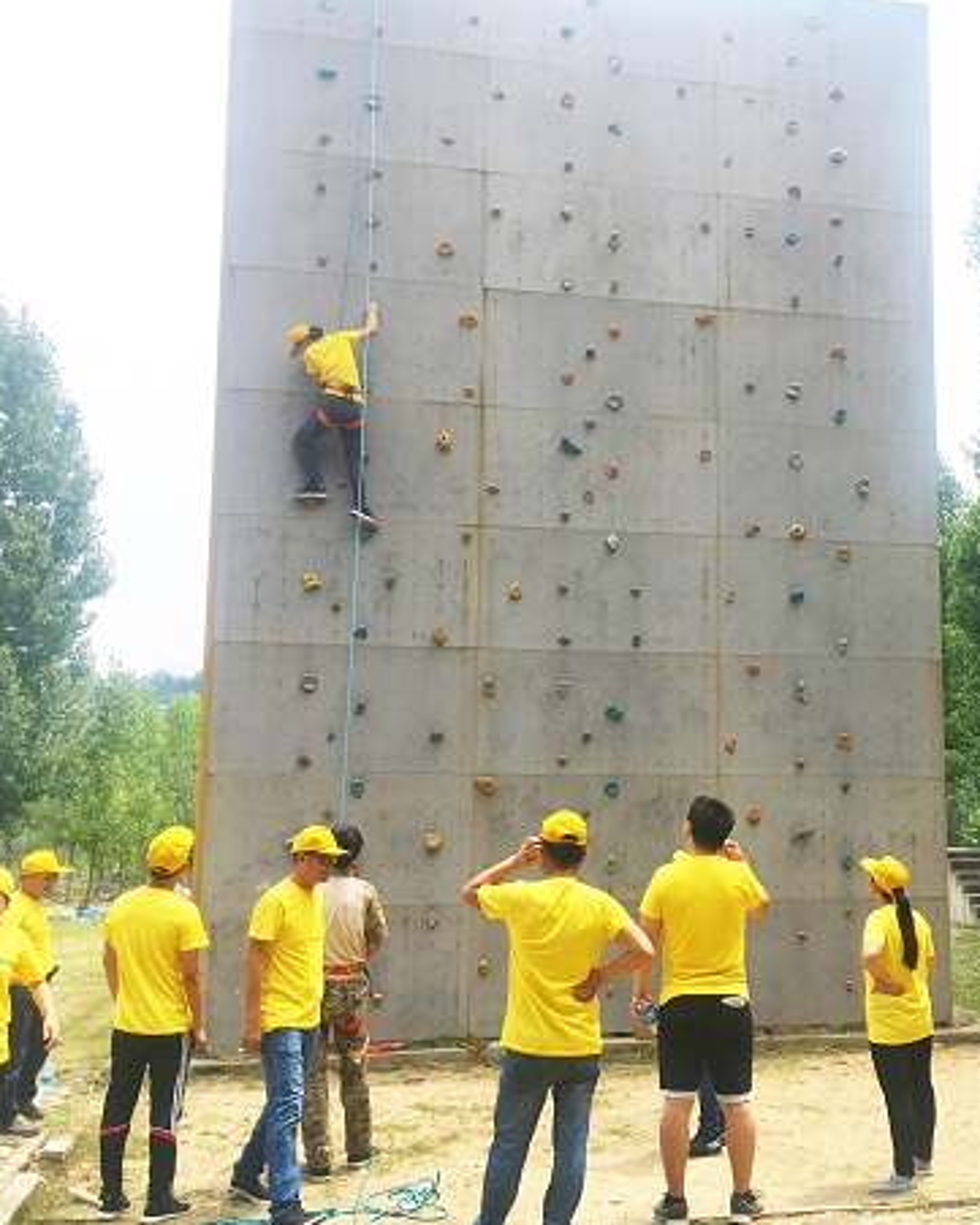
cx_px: 691
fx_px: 1377
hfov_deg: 38.5
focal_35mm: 38
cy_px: 611
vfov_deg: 47.9
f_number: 2.2
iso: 25
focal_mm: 4.15
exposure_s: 1/1012
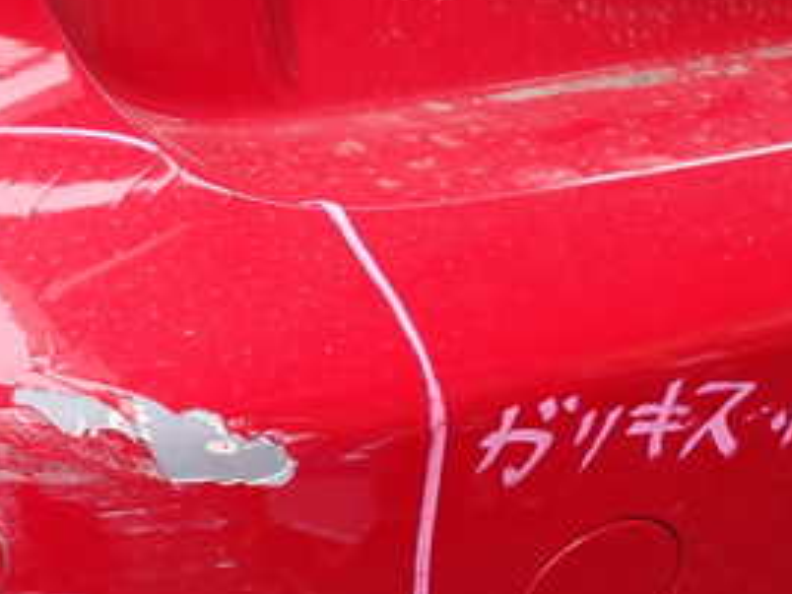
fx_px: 1281
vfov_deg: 25.9
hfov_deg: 33.2
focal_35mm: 56
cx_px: 145
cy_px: 405
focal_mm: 4.5
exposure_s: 1/60
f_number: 2
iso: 160
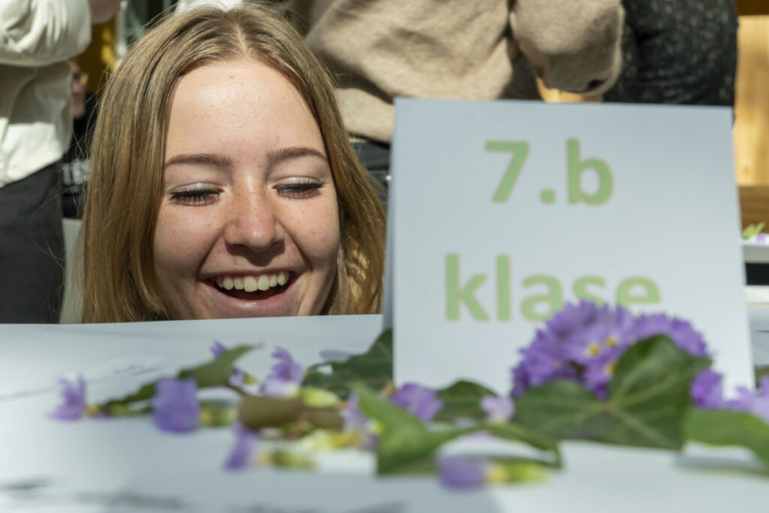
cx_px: 384
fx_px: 1752
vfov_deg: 16.7
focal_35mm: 82
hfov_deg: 24.8
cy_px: 256
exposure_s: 1/200
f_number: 16
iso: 800
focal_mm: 82
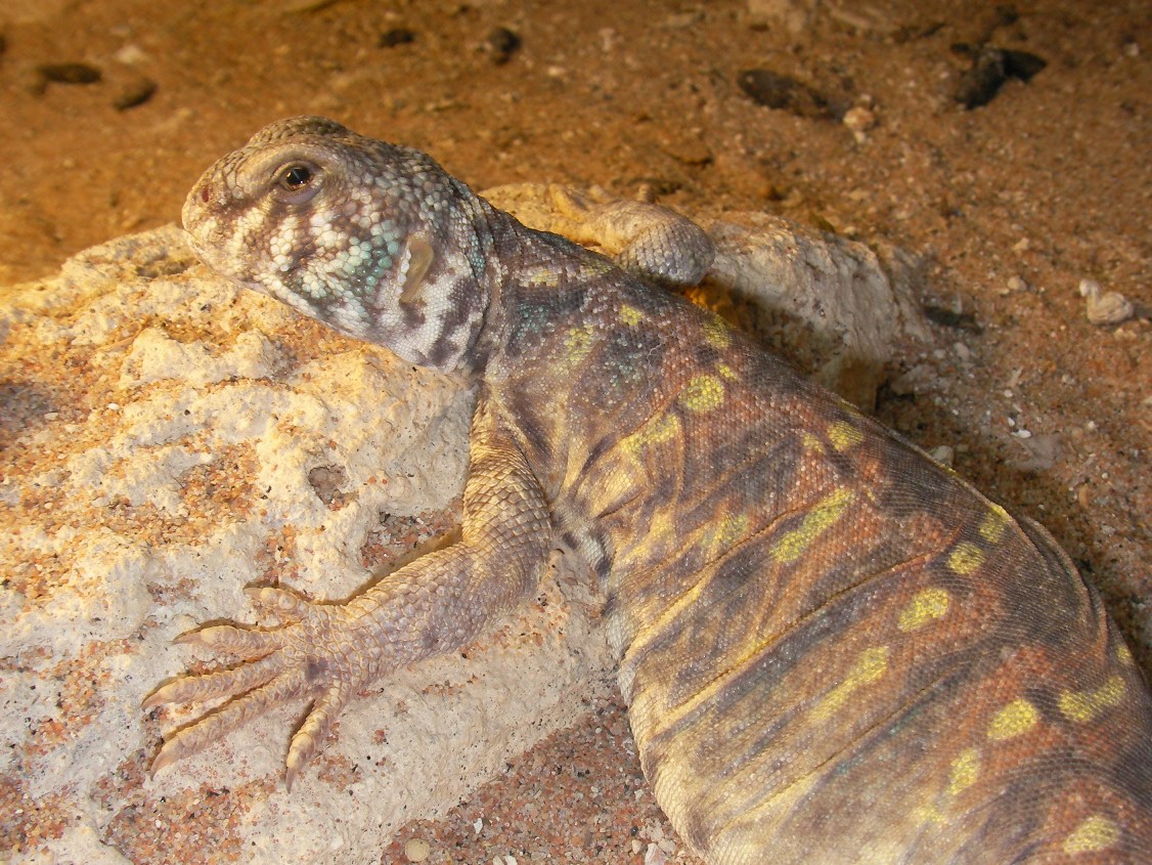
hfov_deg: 45.8
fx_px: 1365
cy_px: 432
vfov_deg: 35.1
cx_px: 576
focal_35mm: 41
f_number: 5.6
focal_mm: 6.3
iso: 50
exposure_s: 1/30
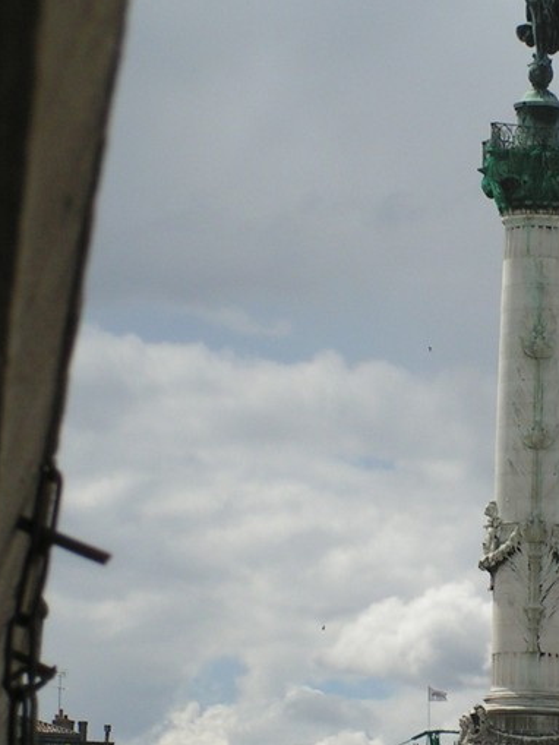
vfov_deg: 9.1
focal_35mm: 218
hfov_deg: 6.8
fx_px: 4692
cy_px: 450
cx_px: 549
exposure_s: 1/640
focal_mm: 15.9
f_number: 7.1
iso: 50
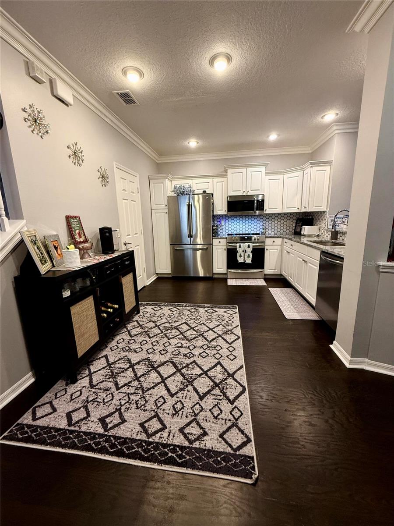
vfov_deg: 102.1
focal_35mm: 14
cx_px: 197
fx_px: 212
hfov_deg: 85.7
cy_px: 263
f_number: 2.2
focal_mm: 2.22
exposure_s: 1/60
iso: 320
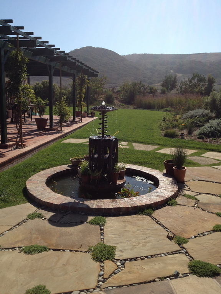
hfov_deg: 40.7
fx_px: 298
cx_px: 110
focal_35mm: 35
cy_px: 147
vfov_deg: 52.6
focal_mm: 4.28
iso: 50
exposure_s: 1/2632
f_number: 2.4
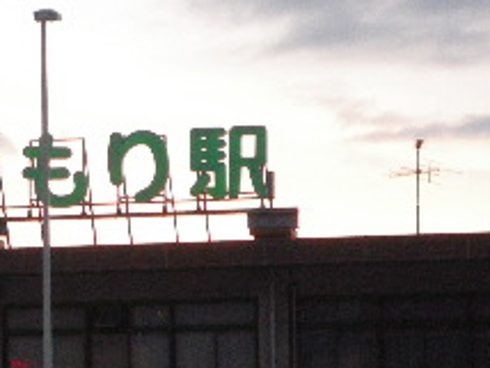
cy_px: 251
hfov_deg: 8.3
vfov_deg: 6.3
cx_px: -163
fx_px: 3344
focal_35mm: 236
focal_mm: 13.9
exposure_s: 1/100
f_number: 4.6
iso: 320
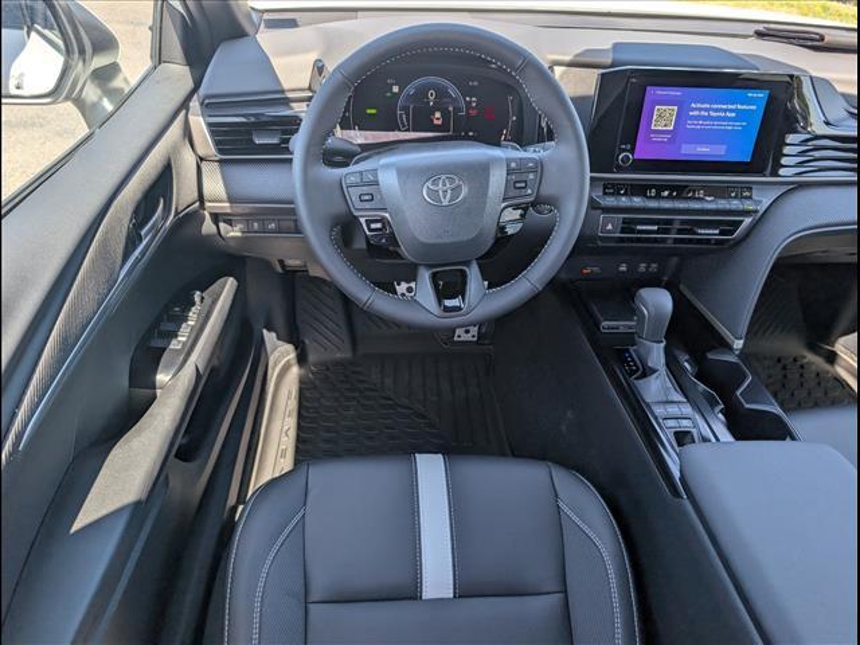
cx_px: 430
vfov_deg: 56.8
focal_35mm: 24
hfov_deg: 71.6
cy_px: 322
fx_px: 596
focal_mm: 6.9
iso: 26
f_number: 1.68
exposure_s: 1/167
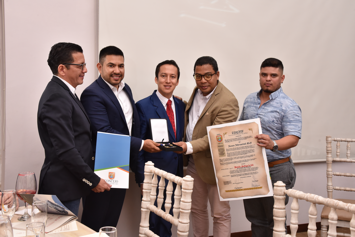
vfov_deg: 30.5
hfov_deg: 44.5
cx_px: 178
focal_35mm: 44
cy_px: 118
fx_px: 434
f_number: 10
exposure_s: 1/80
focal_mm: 44
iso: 2000
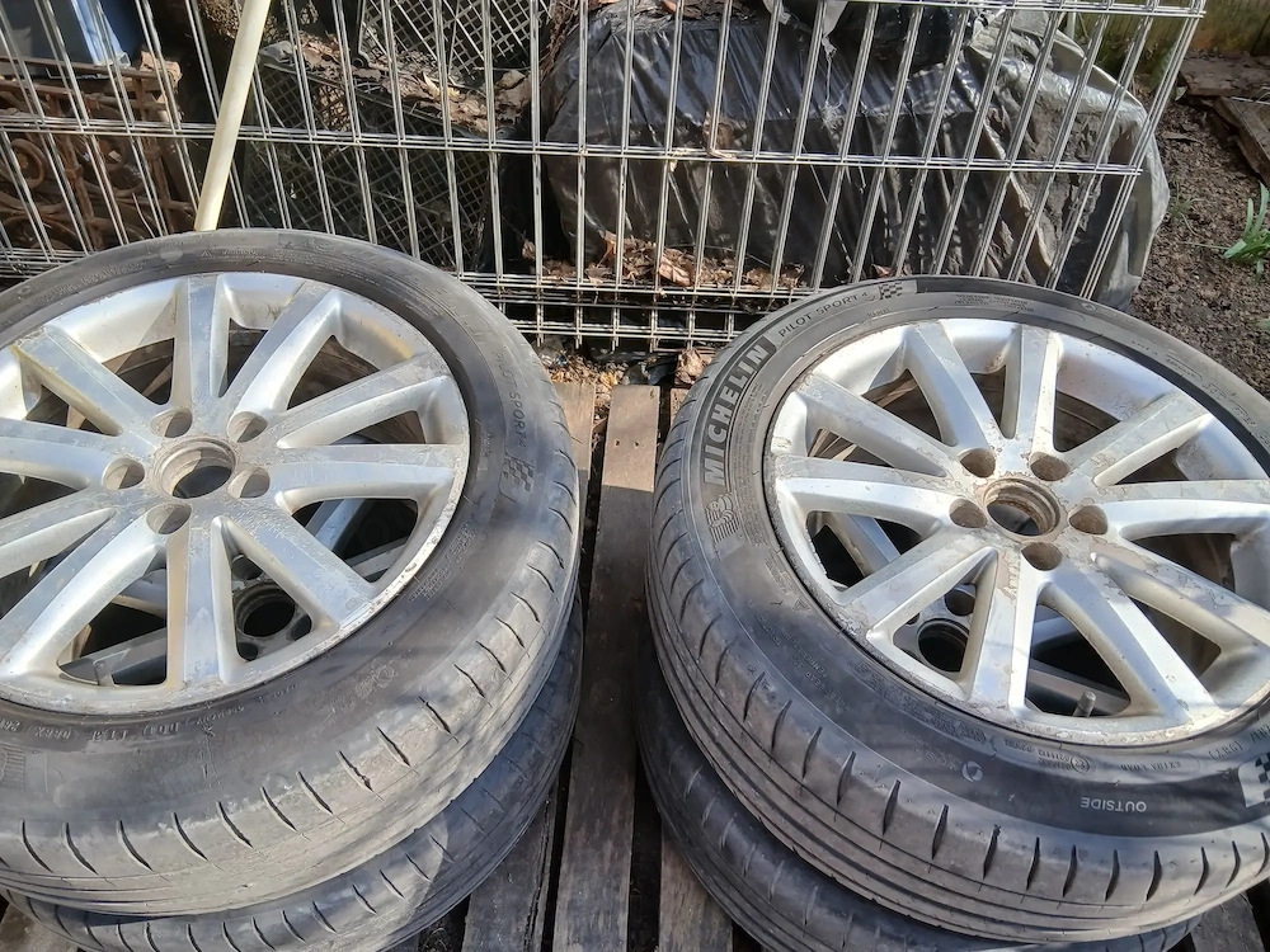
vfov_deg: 53.1
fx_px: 954
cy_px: 476
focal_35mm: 26
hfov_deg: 67.3
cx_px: 635
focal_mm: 3.98
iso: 20
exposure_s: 1/157
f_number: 1.8
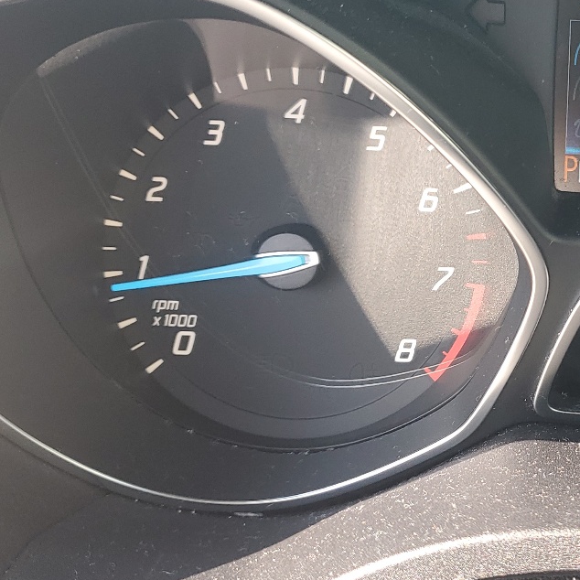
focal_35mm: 58
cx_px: 659
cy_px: 254
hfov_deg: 26.8
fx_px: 1099
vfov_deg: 29.5
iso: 50
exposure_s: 1/130
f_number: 1.5
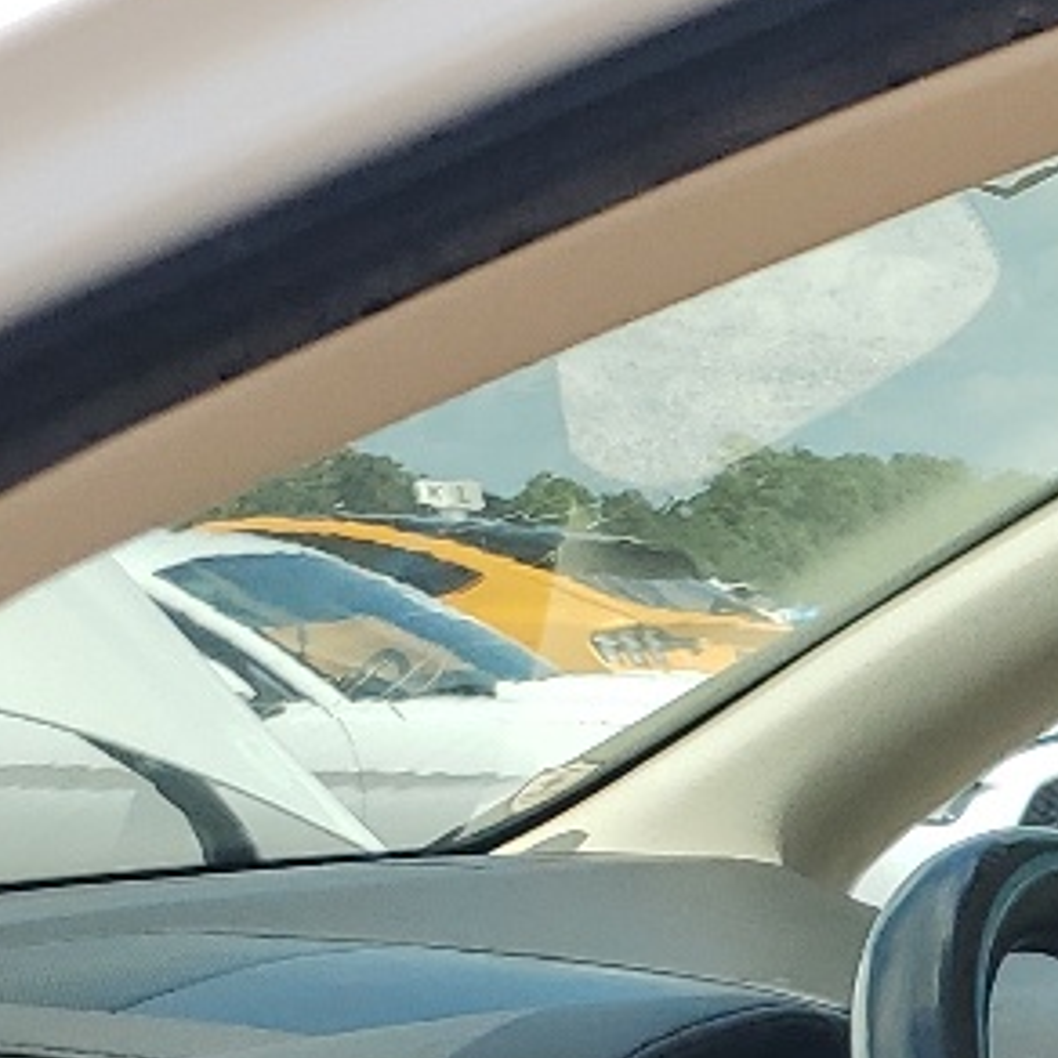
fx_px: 4357
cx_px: 2083
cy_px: 2062
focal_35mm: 126
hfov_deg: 12.3
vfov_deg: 12.4
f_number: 1.5
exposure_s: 1/2500
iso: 50
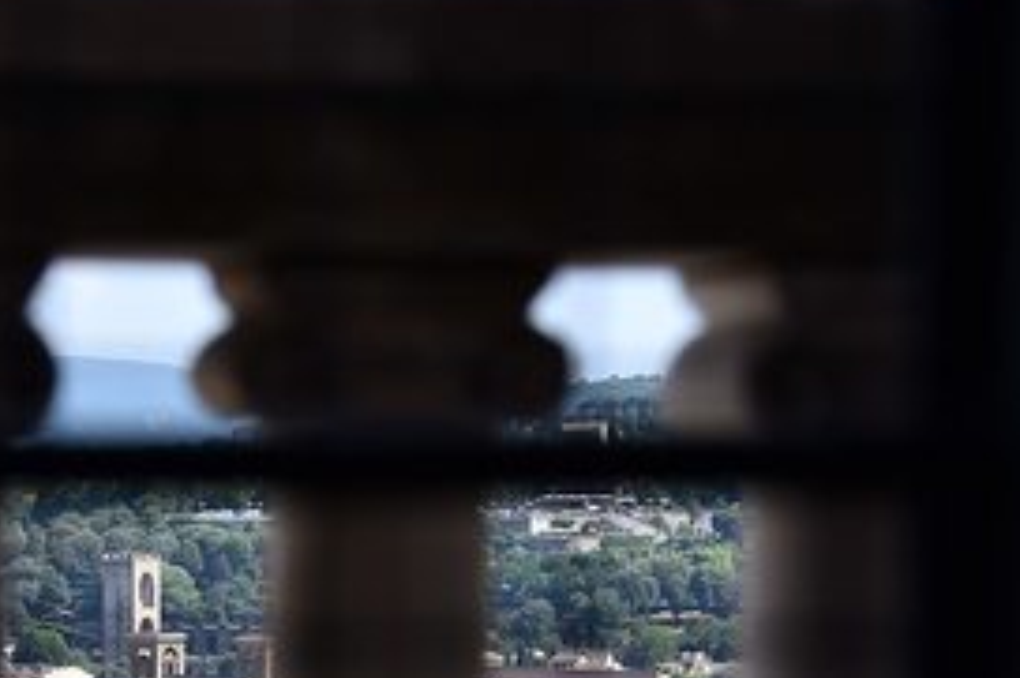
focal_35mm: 137
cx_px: 128
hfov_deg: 14.8
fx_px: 3879
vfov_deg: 10.0
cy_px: 581
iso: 100
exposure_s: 1/500
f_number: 4
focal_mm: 62
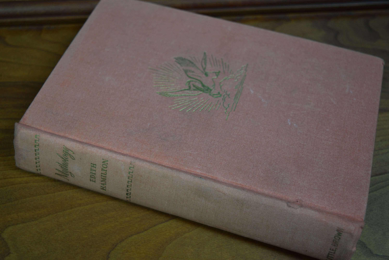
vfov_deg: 25.8
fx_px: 568
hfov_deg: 37.8
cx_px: 194
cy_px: 130
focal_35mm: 52
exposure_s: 1/60
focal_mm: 35
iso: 500
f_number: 4.5
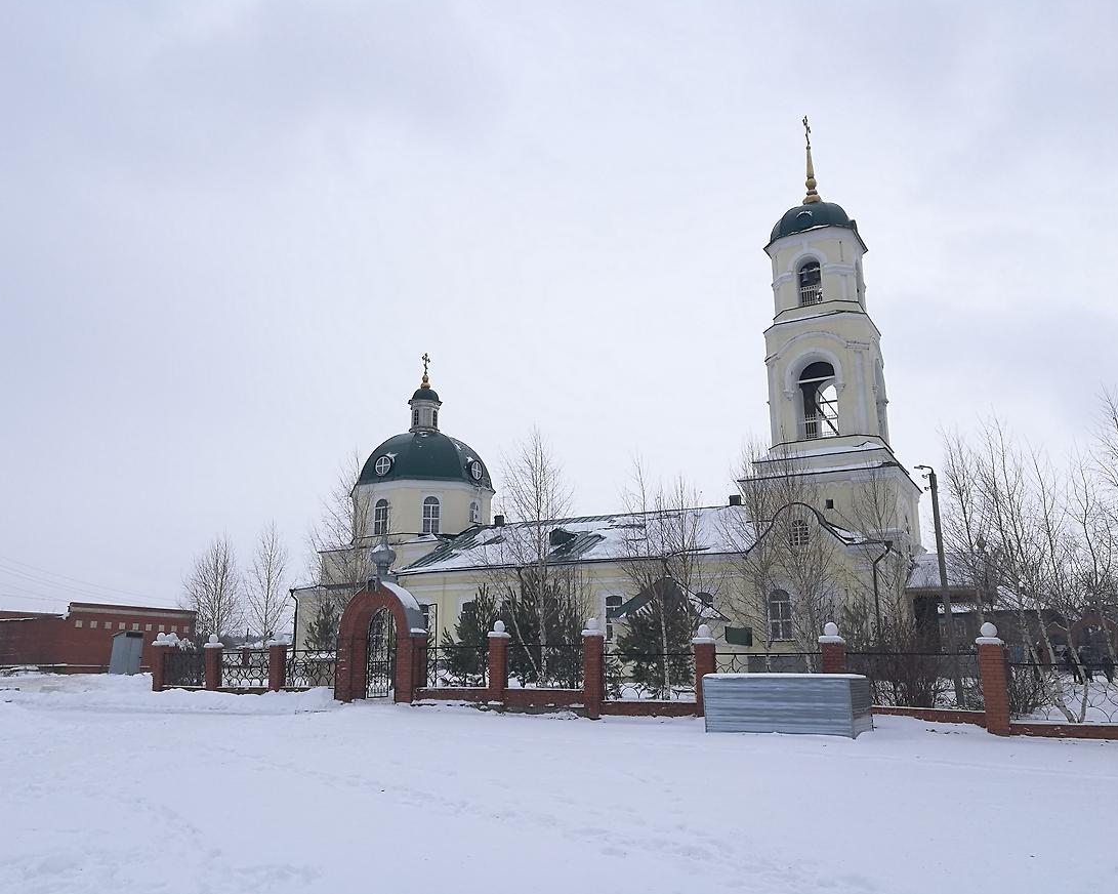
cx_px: 516
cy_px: 436
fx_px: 959
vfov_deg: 49.9
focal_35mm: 29
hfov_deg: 60.4
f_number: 2.2
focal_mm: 4.5
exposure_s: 1/195
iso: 50
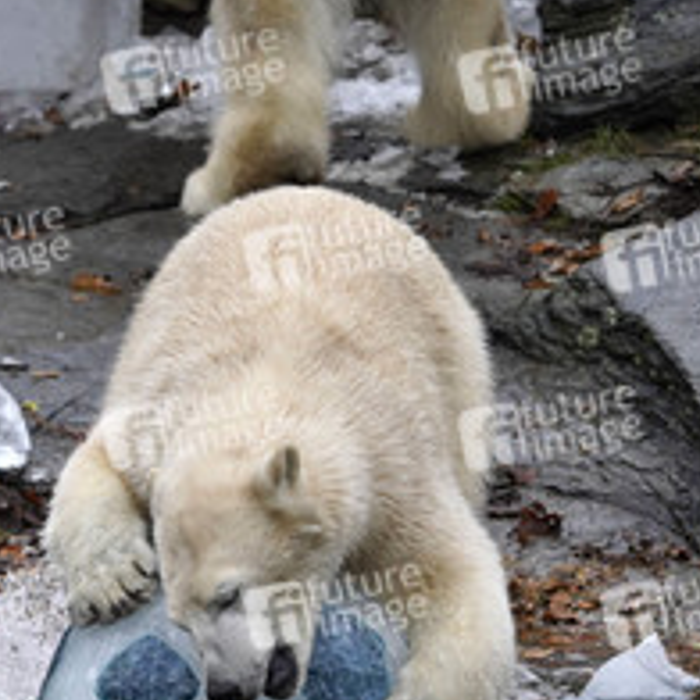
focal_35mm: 484
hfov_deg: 3.6
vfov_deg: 3.6
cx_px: 241
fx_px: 11073
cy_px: 518
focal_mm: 248
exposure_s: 1/800
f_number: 6.3
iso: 1600
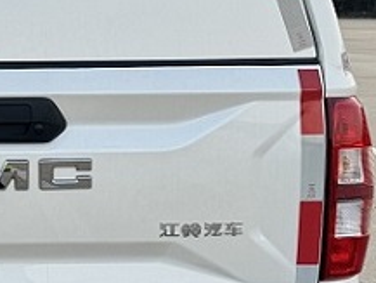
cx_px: -7
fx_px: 1022
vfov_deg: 15.7
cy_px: 93
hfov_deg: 20.2
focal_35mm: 94
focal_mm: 6.76
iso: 80
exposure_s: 1/358
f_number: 1.78
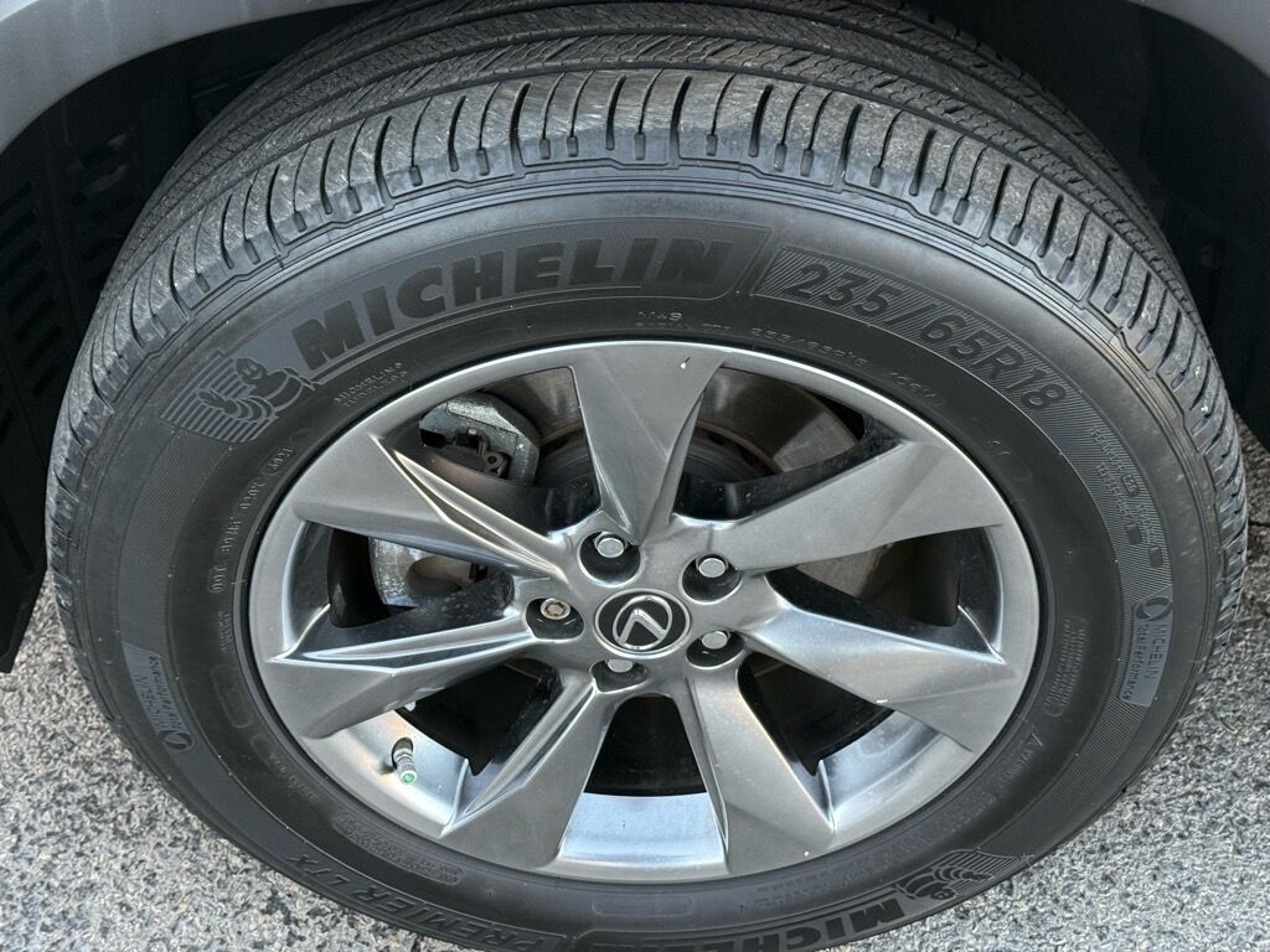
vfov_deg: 30.3
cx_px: 635
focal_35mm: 48
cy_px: 476
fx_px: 1761
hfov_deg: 39.7
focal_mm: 6.76
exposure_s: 1/66
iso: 160
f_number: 1.78
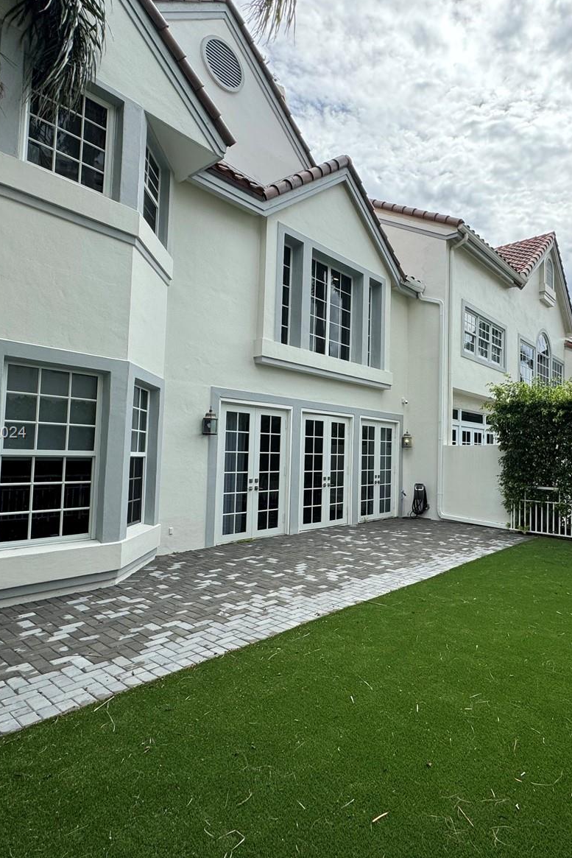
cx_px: 380
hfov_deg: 60.5
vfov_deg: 84.0
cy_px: 434
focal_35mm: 20
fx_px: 476
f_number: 2.2
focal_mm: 2.22
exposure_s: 1/868
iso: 40
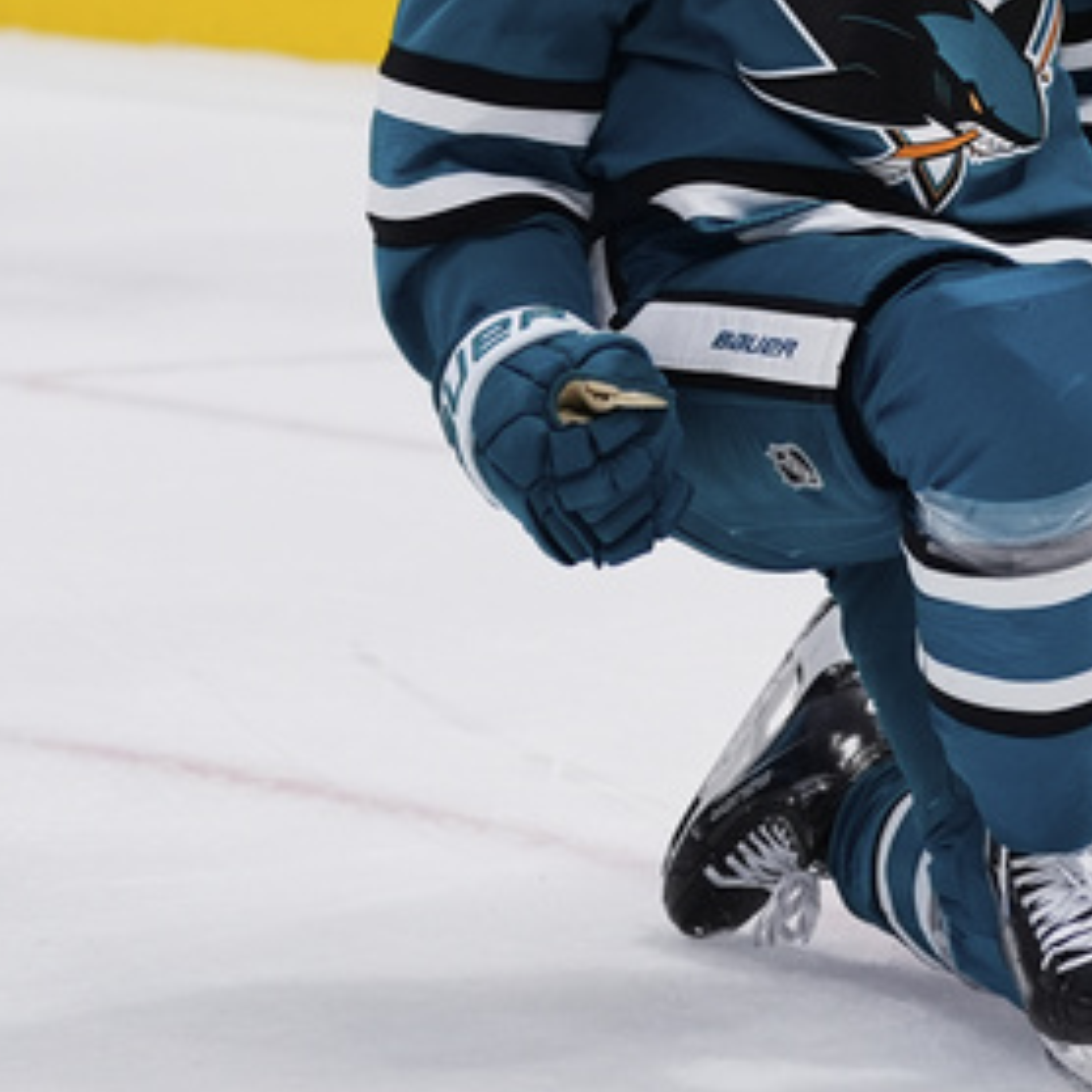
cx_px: 911
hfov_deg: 8.0
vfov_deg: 7.9
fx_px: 7816
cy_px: -171
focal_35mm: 219
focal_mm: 70
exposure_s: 1/2000
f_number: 3.2
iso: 1600
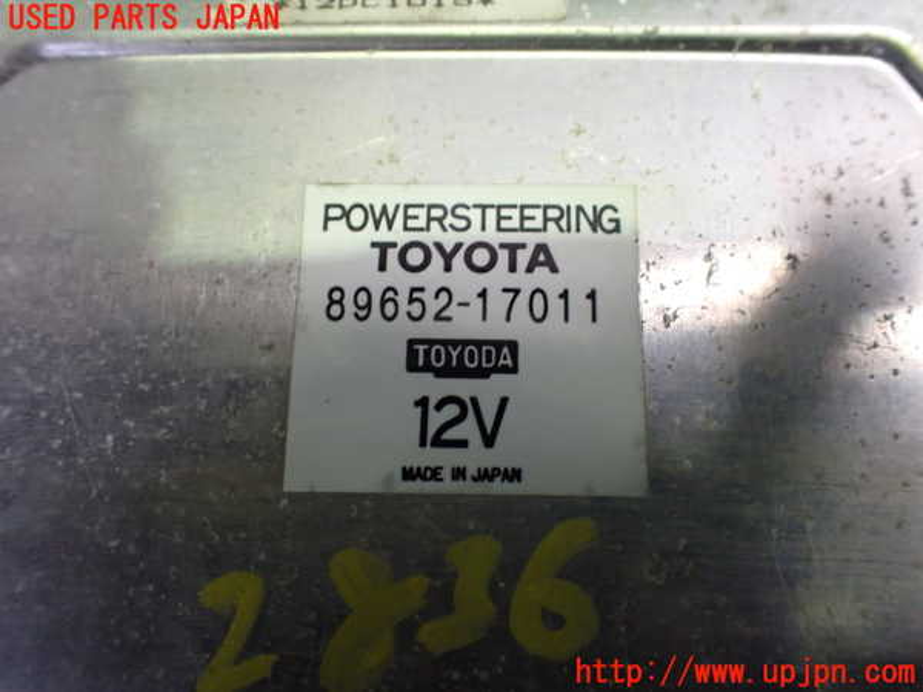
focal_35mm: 30
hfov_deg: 60.0
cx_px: 462
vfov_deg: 46.8
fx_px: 800
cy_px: 346
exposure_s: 1/60
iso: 800
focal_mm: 5.4
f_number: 2.3
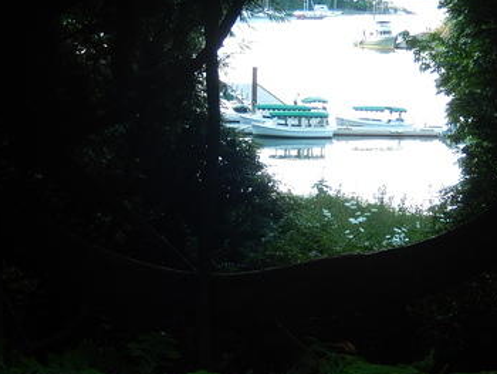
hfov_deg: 18.5
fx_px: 1523
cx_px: 298
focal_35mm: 106
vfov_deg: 14.0
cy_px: 145
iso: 125
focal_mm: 10.4
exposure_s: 1/50
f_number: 4.6
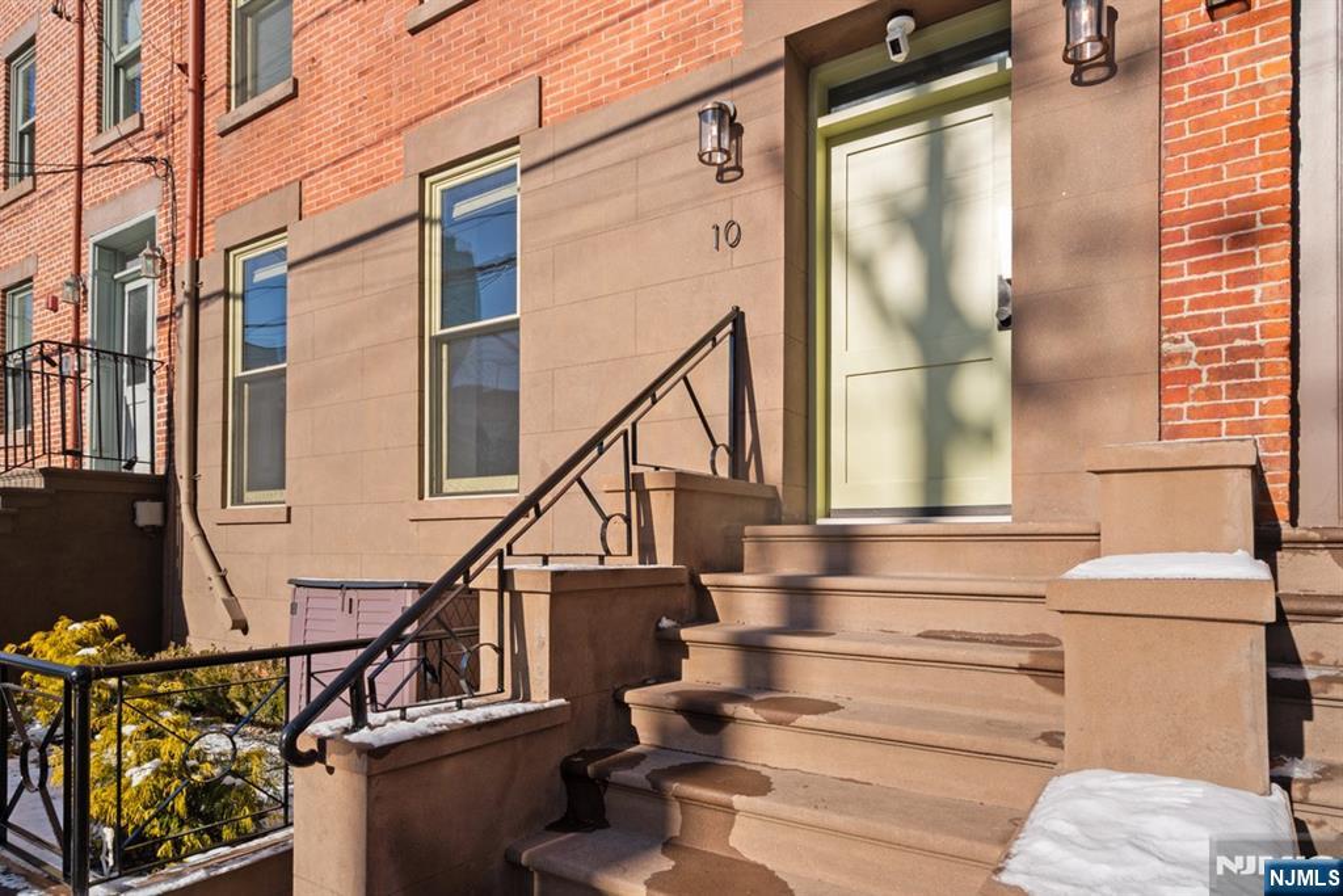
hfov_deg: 84.0
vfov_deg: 61.9
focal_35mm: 20
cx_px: 672
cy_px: 448
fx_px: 746
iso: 100
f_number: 8
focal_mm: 20
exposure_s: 1/80
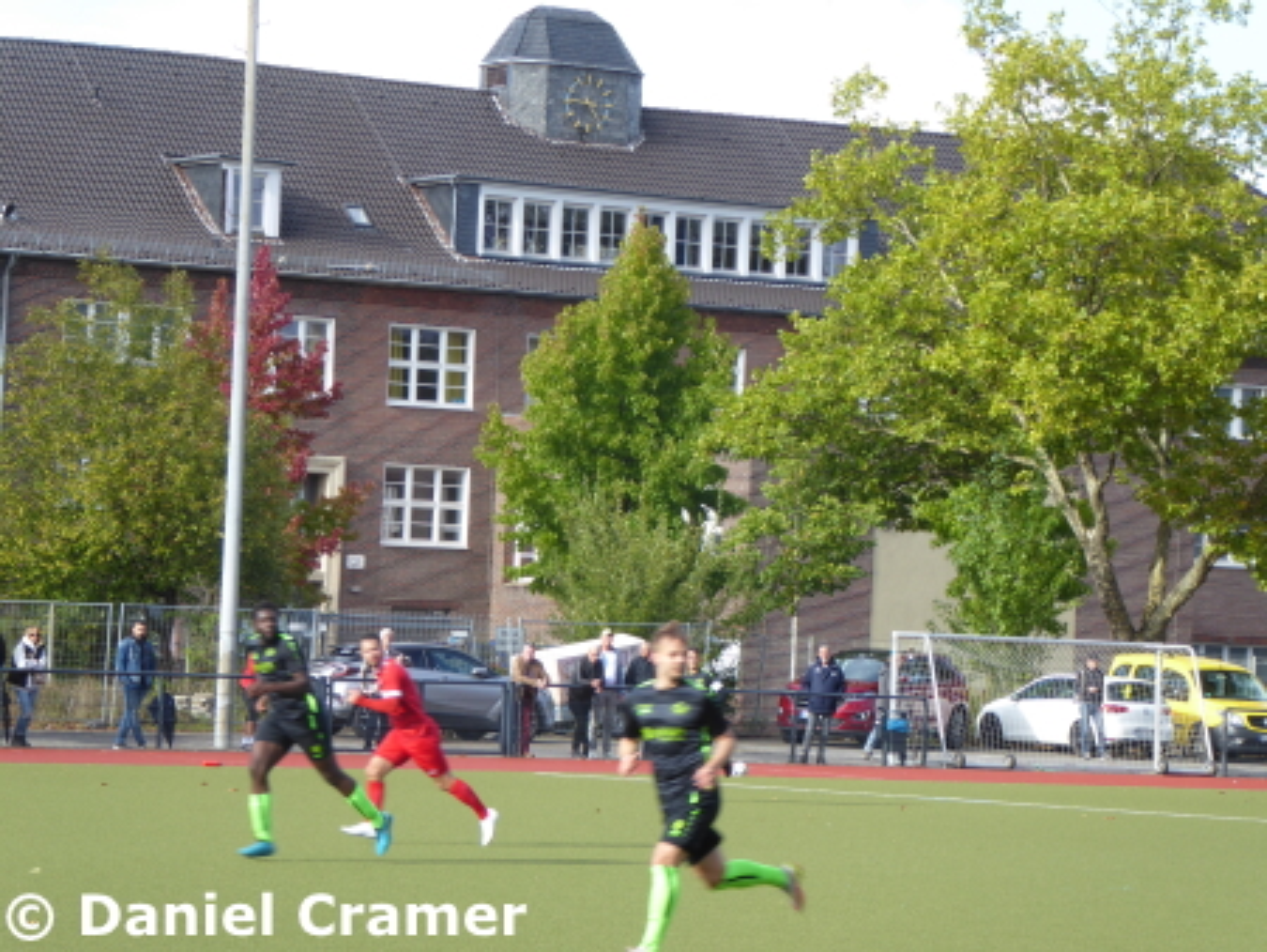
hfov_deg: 13.1
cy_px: 476
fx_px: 5530
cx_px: 634
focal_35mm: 151
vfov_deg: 9.8
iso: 80
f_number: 5.4
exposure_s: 1/100
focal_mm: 27.1
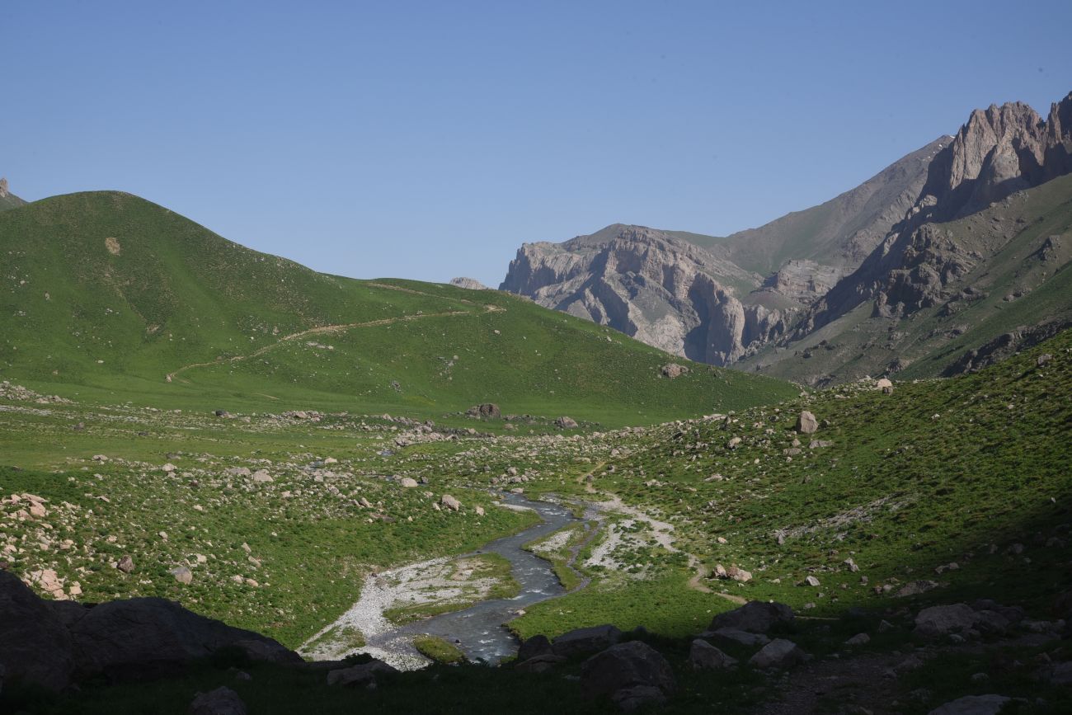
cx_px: 536
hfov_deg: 39.6
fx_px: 1489
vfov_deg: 27.0
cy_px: 358
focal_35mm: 50
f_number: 16
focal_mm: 50
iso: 200
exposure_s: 1/160
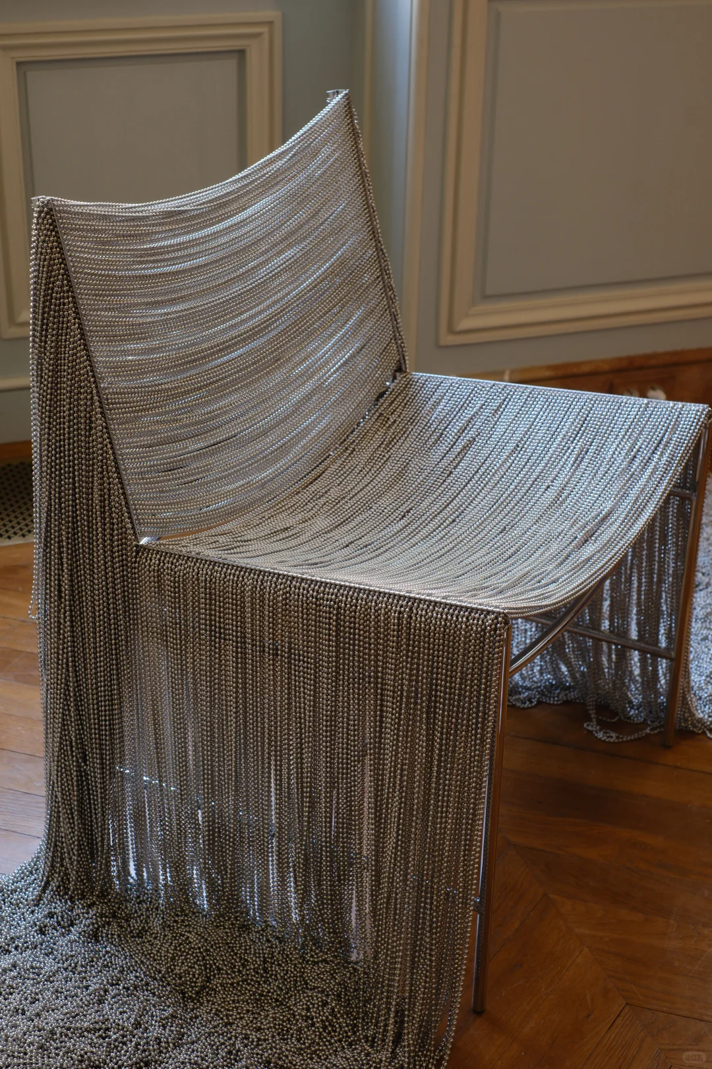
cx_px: 356
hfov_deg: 25.5
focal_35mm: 53
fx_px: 1572
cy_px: 534
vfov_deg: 37.5
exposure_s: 1/15
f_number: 5
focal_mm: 35
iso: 320
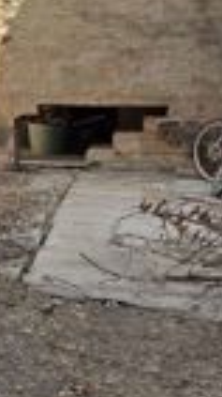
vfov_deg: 29.2
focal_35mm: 71
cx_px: -350
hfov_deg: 12.4
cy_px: 90
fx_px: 745
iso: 50
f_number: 2.2
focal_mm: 2.2
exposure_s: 1/614
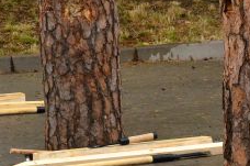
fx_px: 3278
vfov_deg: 2.9
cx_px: 246
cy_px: -3
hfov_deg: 4.4
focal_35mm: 473
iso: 1600
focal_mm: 90
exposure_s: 1/500
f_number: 10
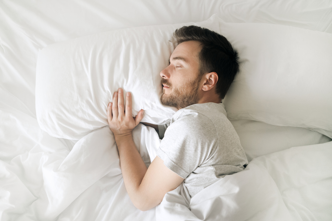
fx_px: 323
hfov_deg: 54.4
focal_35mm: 35
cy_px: 110
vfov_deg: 37.9
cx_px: 166
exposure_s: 1/250
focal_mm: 35
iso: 1250
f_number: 2.8
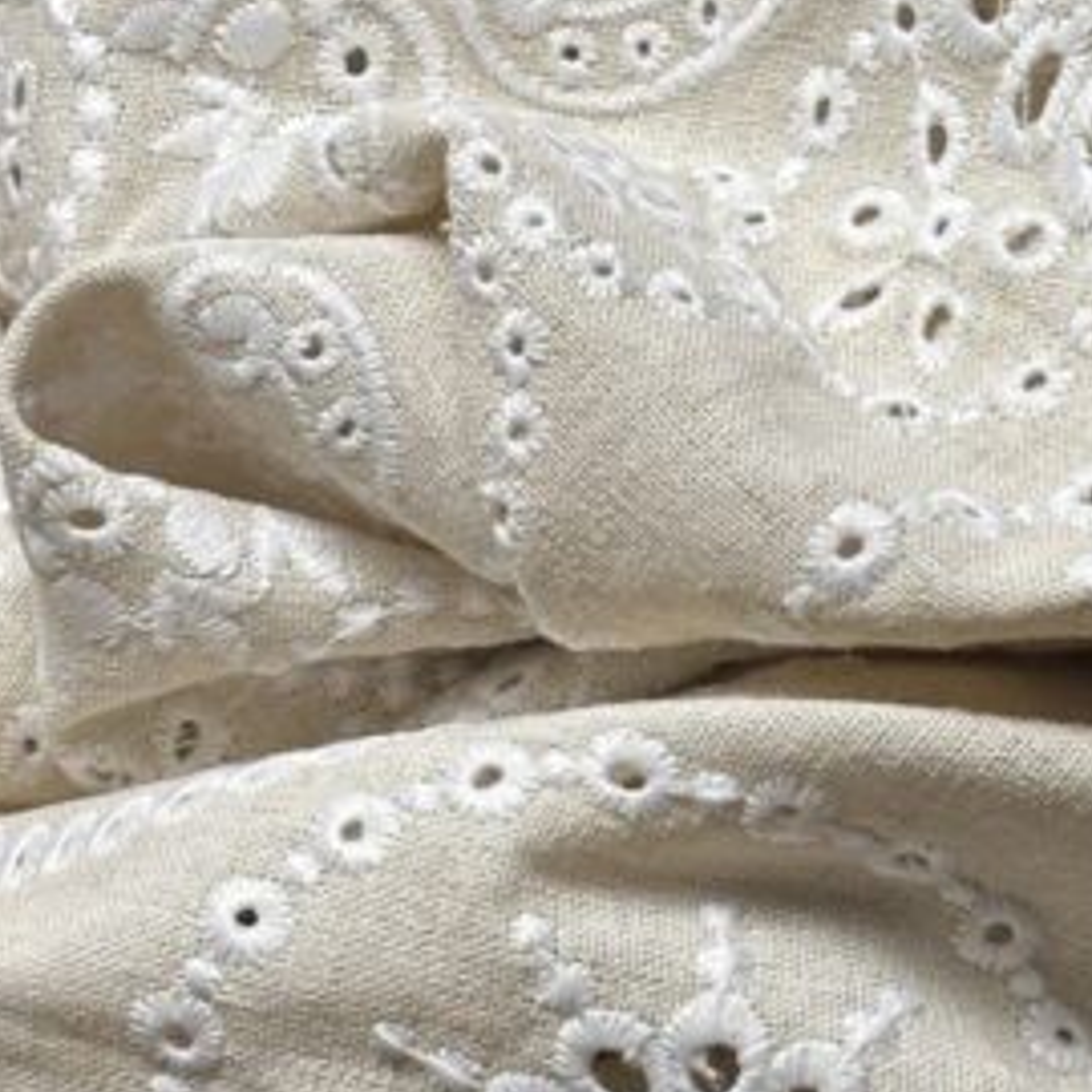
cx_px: 1116
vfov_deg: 12.8
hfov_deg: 12.7
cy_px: 615
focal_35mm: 136
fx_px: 4854
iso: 50
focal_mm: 5.96
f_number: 1.6
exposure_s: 1/100
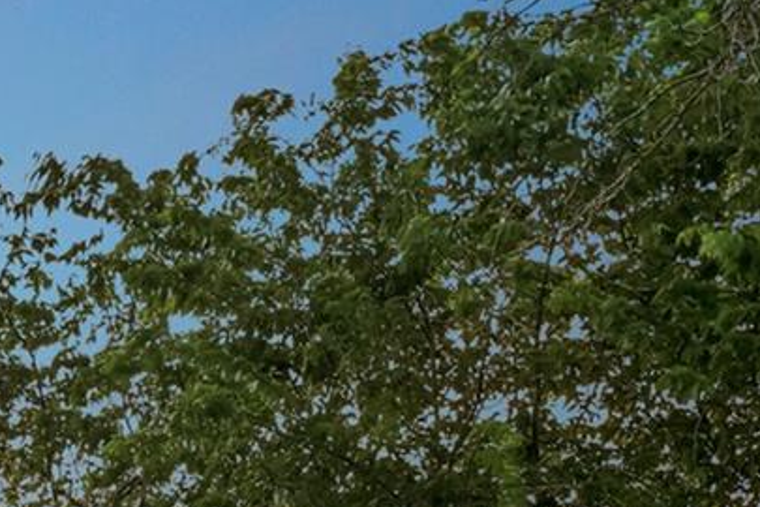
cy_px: 765
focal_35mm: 96
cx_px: -606
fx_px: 2027
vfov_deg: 13.4
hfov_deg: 17.3
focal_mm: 19
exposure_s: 1.3
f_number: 5.6
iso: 640
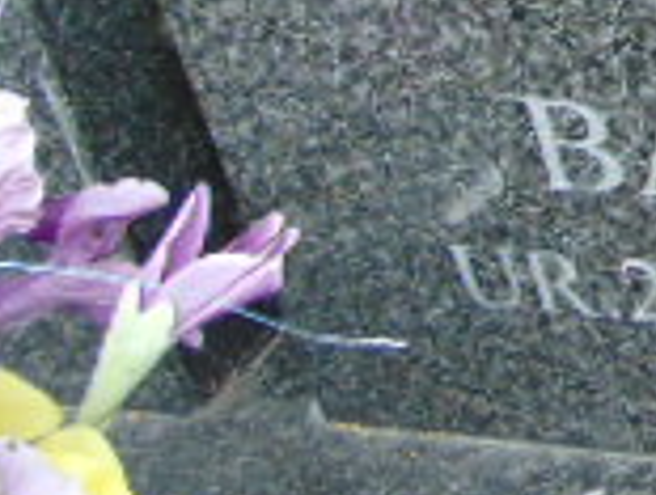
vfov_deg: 13.9
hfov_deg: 15.5
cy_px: -118
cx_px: 1282
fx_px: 1956
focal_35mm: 103
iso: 80
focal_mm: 4.5
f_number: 3
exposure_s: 1/125
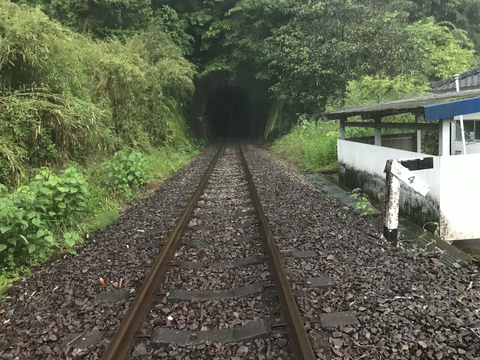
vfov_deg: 49.7
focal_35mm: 28
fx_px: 388
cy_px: 180
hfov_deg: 63.4
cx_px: 240
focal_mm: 3.99
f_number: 1.8
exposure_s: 1/7
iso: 80
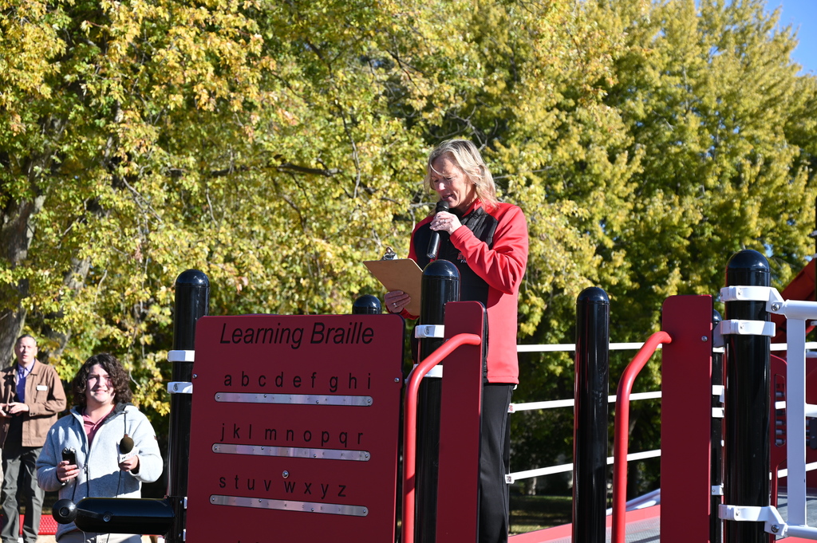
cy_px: 272
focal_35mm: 63
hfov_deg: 31.9
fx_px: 1429
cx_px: 408
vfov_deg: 21.5
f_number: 5.6
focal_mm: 63
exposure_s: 1/250
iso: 100
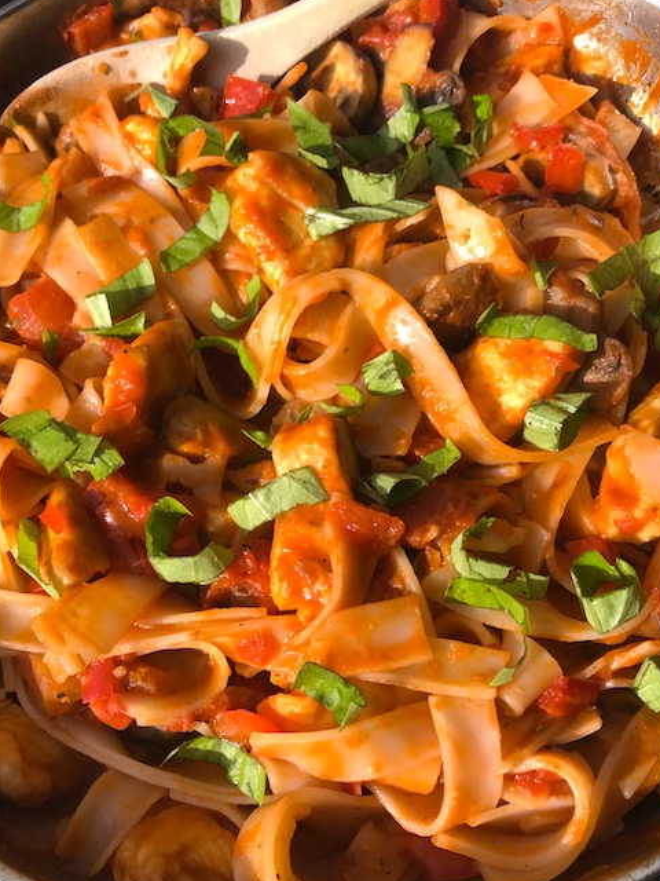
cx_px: 322
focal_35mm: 35
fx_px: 890
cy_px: 456
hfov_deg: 40.7
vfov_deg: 52.6
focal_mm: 3.99
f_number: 1.8
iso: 20
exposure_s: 1/441
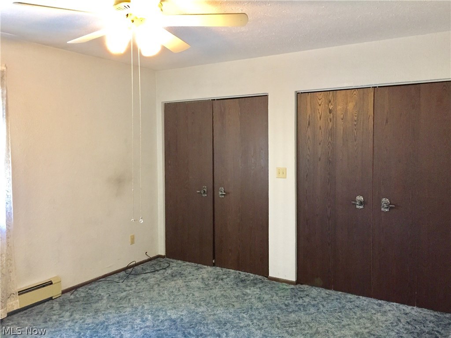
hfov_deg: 61.7
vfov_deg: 48.2
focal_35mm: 29
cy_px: 169
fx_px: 378
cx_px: 226
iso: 250
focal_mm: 4.15
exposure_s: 1/30
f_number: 2.2
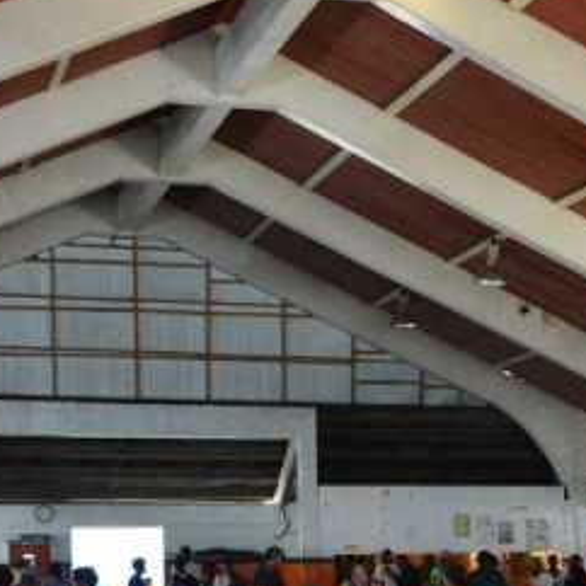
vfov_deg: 14.6
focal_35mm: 118
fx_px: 2260
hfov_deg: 14.0
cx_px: 816
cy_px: 571
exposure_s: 1/60
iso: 250
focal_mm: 42
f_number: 4
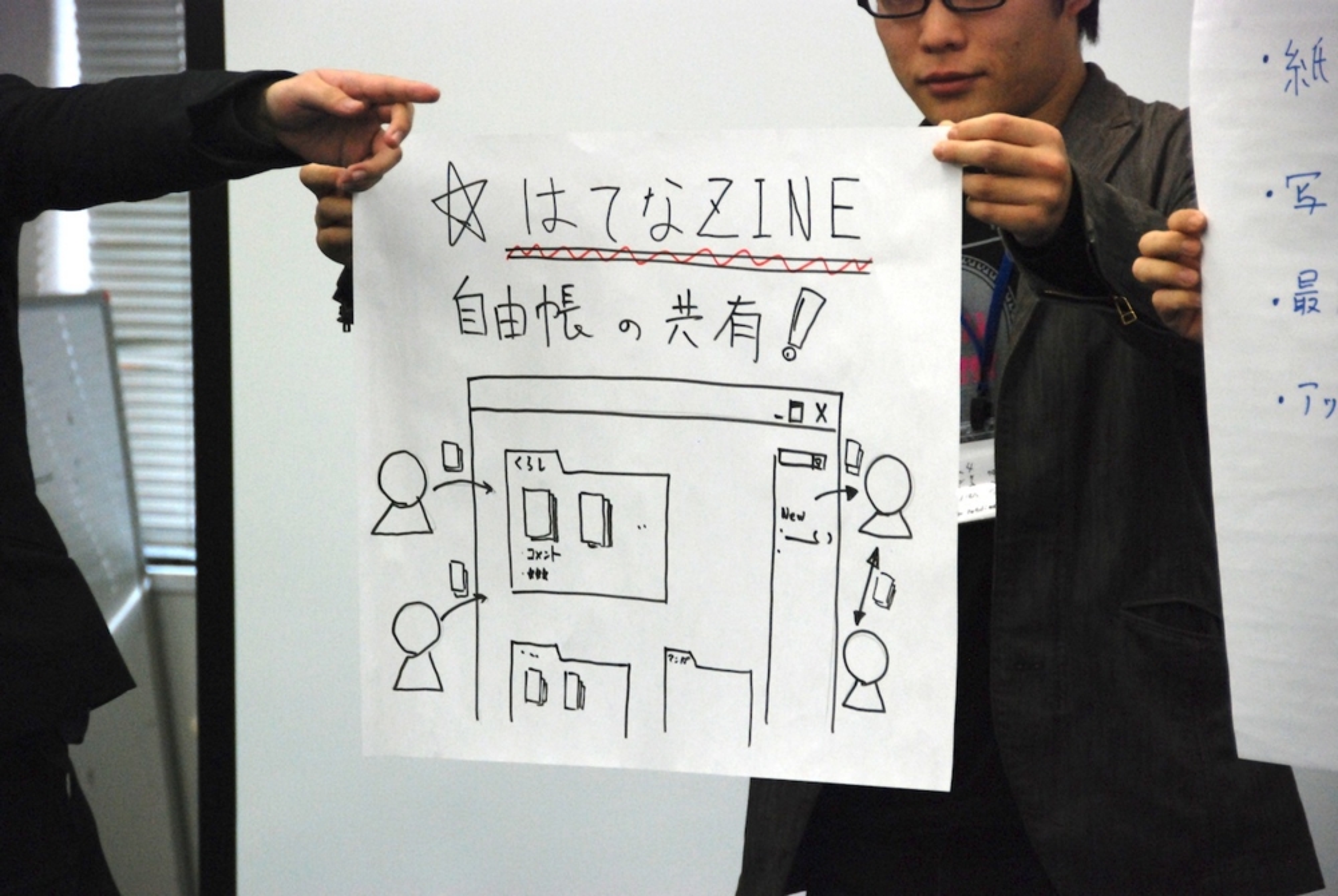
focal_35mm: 180
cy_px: 448
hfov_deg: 11.4
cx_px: 669
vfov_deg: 7.7
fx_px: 6700
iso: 800
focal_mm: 120
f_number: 5.6
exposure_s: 1/250
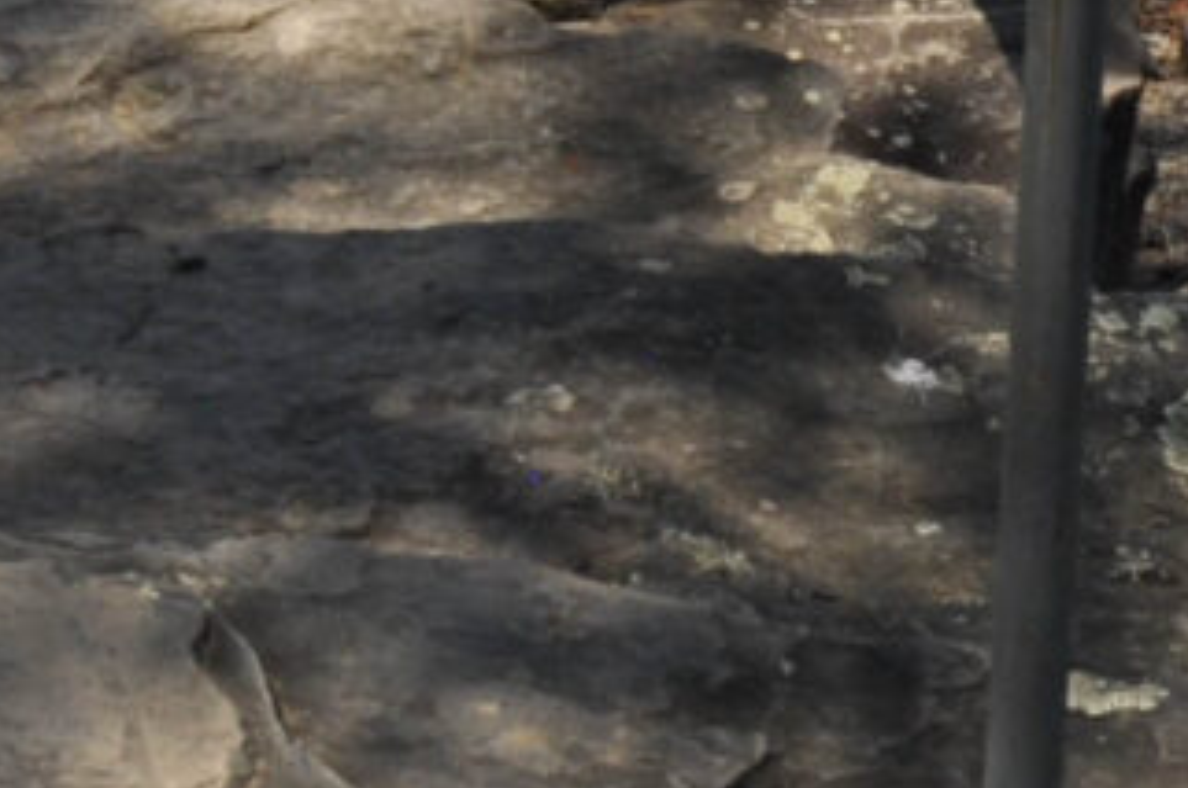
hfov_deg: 11.6
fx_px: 5667
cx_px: -400
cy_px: -1424
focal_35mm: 172
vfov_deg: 7.2
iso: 200
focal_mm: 18
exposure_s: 1/320
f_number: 9
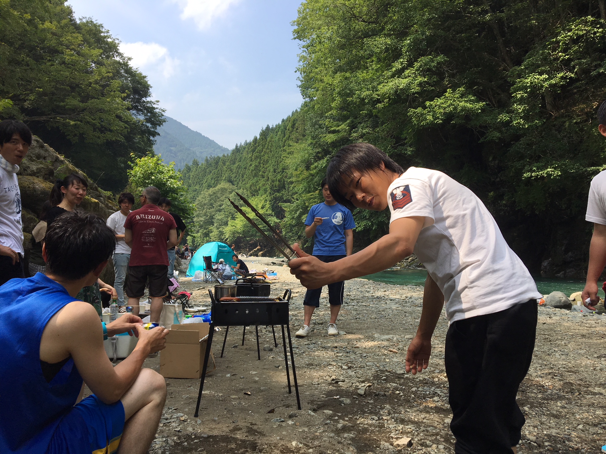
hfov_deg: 61.7
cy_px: 227
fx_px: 508
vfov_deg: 48.2
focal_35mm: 29
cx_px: 303
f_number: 2.2
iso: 25
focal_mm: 4.15
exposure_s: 1/855
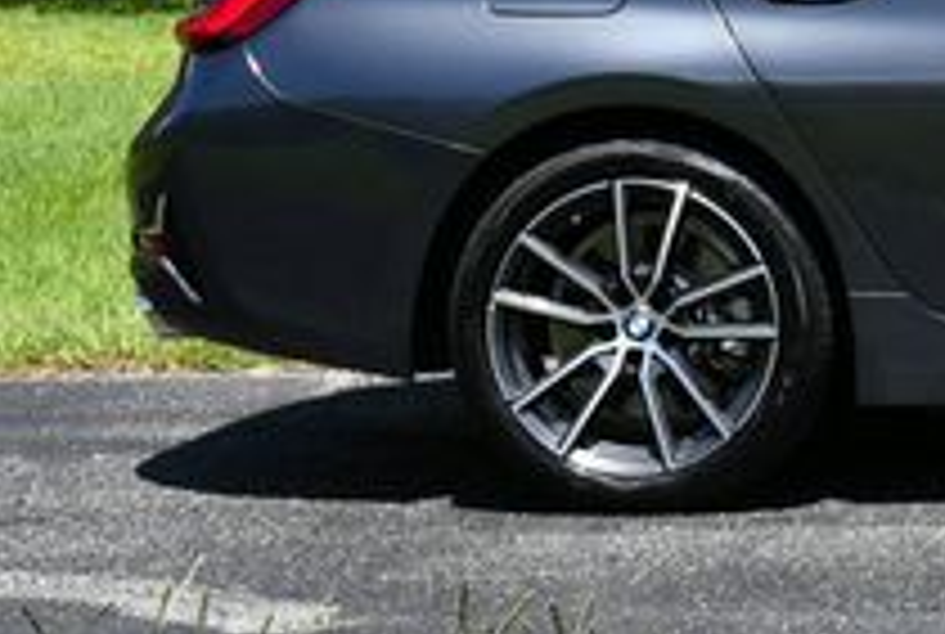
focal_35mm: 140
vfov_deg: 9.6
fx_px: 3683
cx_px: 1431
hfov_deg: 13.7
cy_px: -252
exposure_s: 1/250
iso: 110
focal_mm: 23
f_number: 8
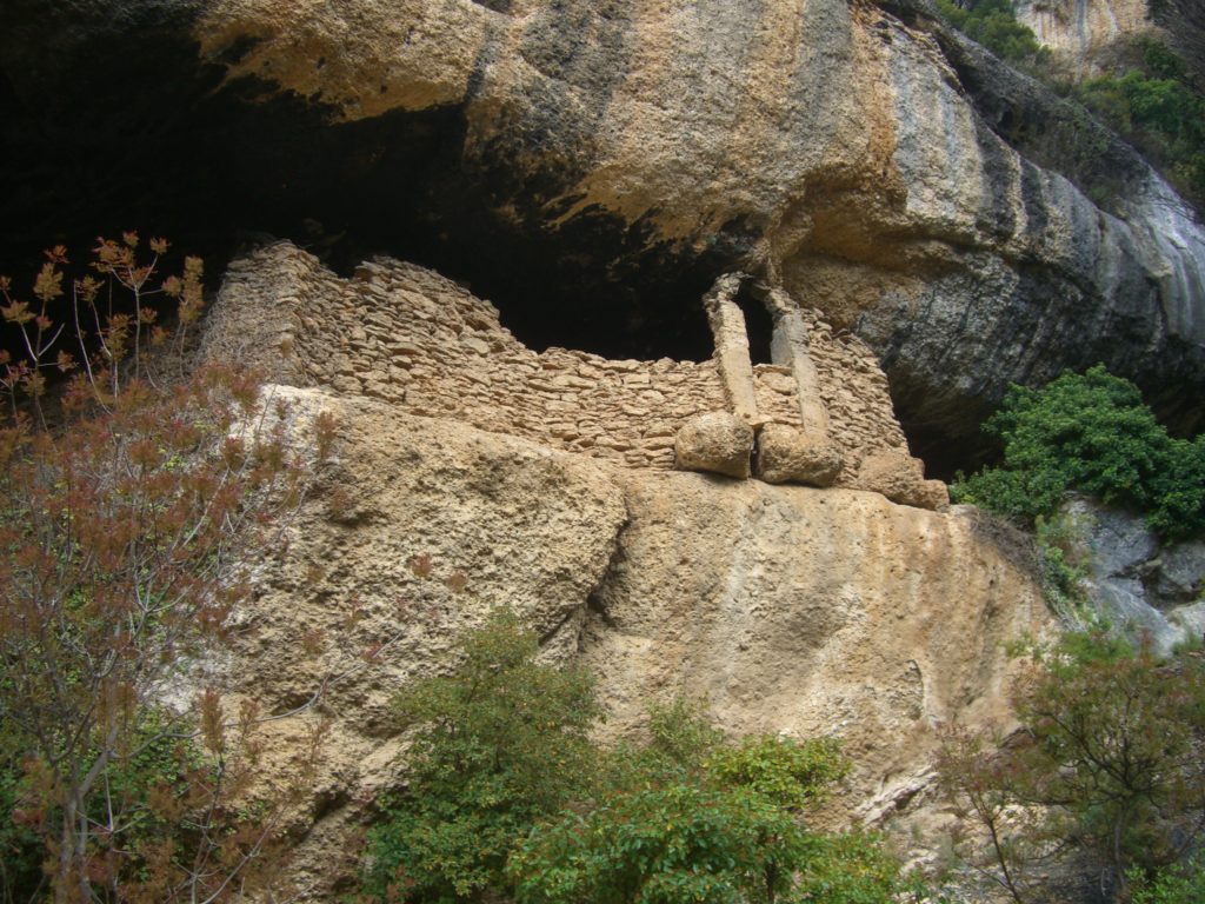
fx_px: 1323
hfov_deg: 49.0
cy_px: 452
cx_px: 602
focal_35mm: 38
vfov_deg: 37.7
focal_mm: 7.9
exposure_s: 1/125
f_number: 2.8
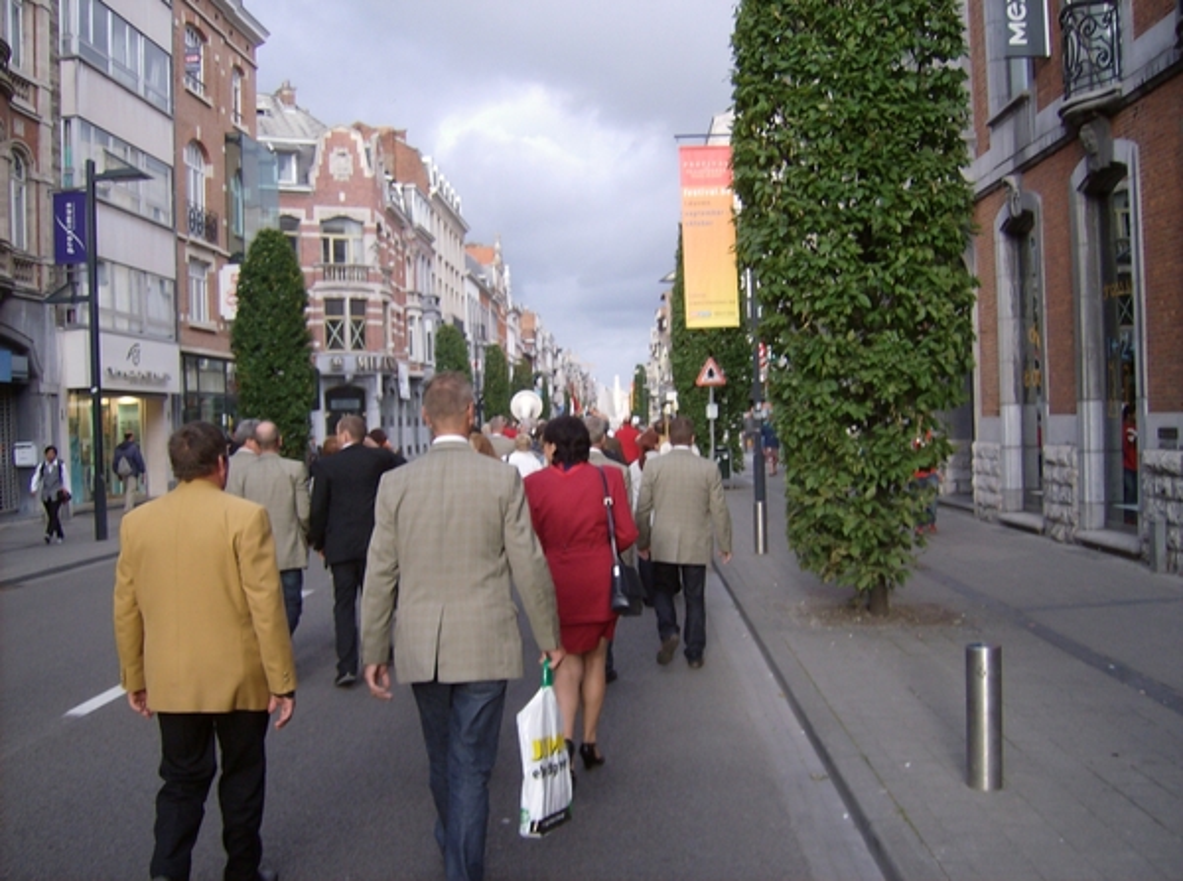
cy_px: 440
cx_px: 592
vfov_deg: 39.5
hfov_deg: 51.5
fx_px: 1227
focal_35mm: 36
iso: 100
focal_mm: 6
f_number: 2.8
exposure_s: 1/156
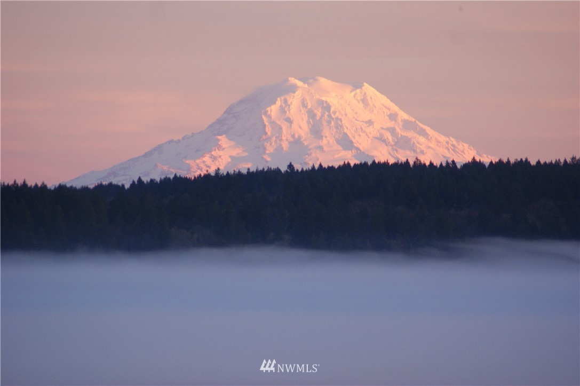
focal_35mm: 300
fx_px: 4830
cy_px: 193
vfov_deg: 4.6
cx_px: 290
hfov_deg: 6.9
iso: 400
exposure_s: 1/80
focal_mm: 200
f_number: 4.5
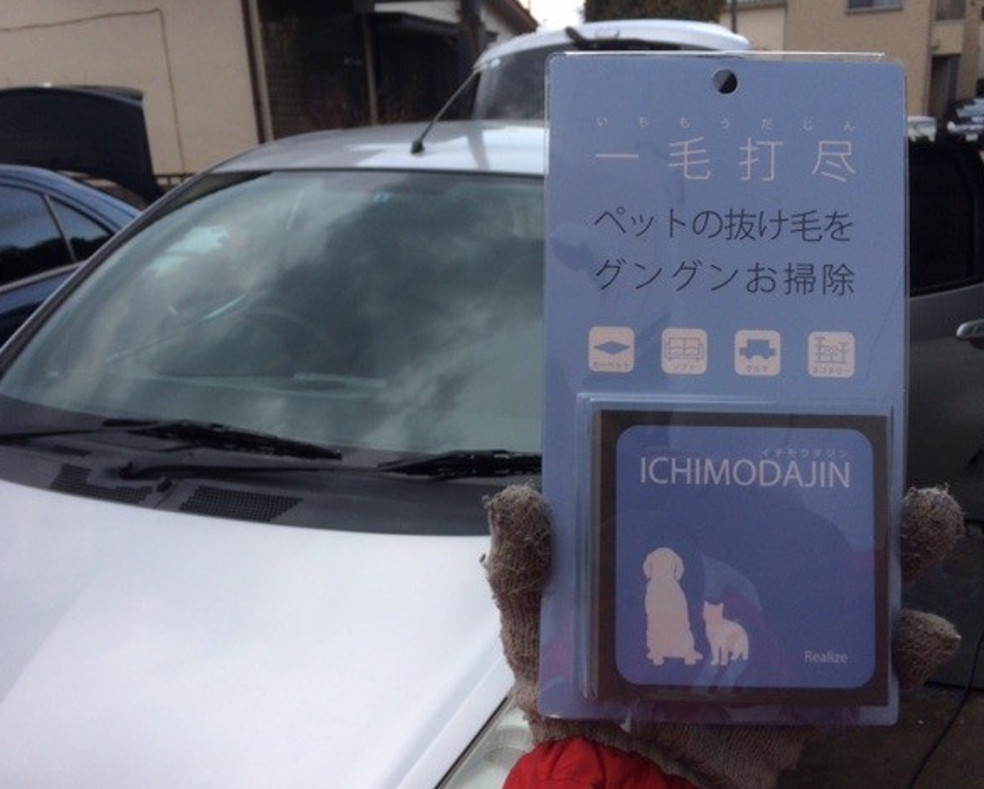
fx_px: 903
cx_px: 490
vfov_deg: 47.2
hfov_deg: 57.1
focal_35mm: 31
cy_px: 396
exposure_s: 1/120
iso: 32
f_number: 2.2
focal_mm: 4.15
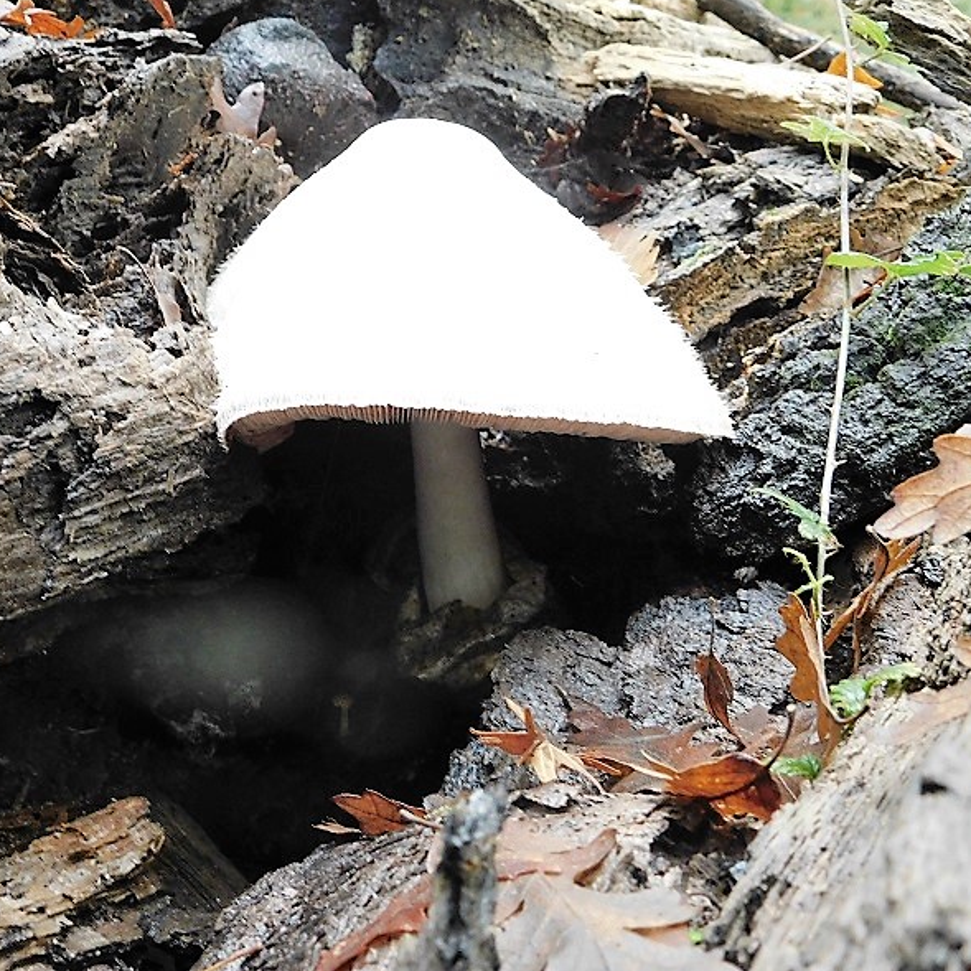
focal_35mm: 54
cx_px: 519
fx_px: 1714
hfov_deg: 31.6
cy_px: 490
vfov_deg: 31.6
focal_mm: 8
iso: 400
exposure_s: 1/15
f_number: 3.7
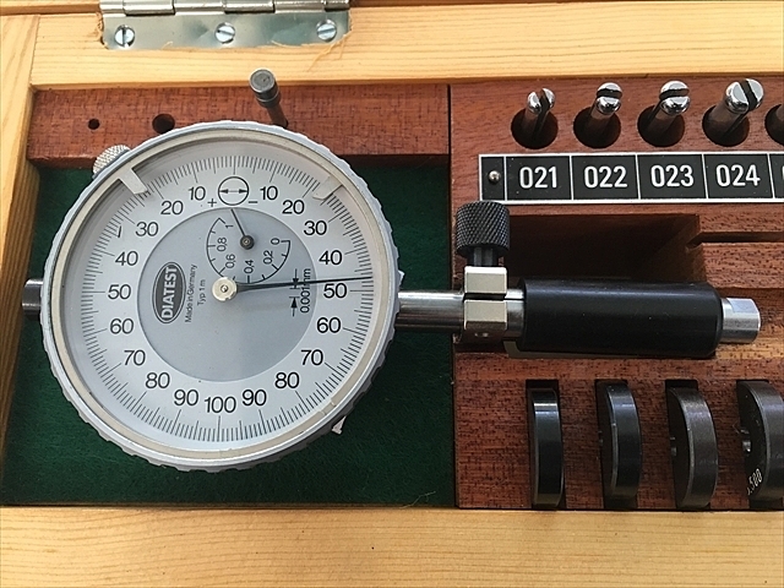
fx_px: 657
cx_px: 392
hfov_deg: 61.7
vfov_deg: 48.2
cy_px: 294
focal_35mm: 29
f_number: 2.2
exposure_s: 1/30
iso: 100
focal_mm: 4.15
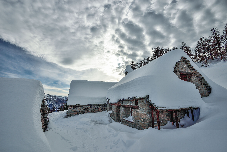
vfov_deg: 73.8
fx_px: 101
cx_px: 114
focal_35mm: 16
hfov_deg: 96.7
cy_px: 76
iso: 100
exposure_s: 1/160
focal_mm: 16
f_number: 11
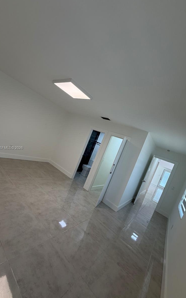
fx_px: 122
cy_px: 148
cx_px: 89
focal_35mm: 15
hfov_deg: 74.8
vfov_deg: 101.5
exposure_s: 1/120
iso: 100
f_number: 2.2
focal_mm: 2.22
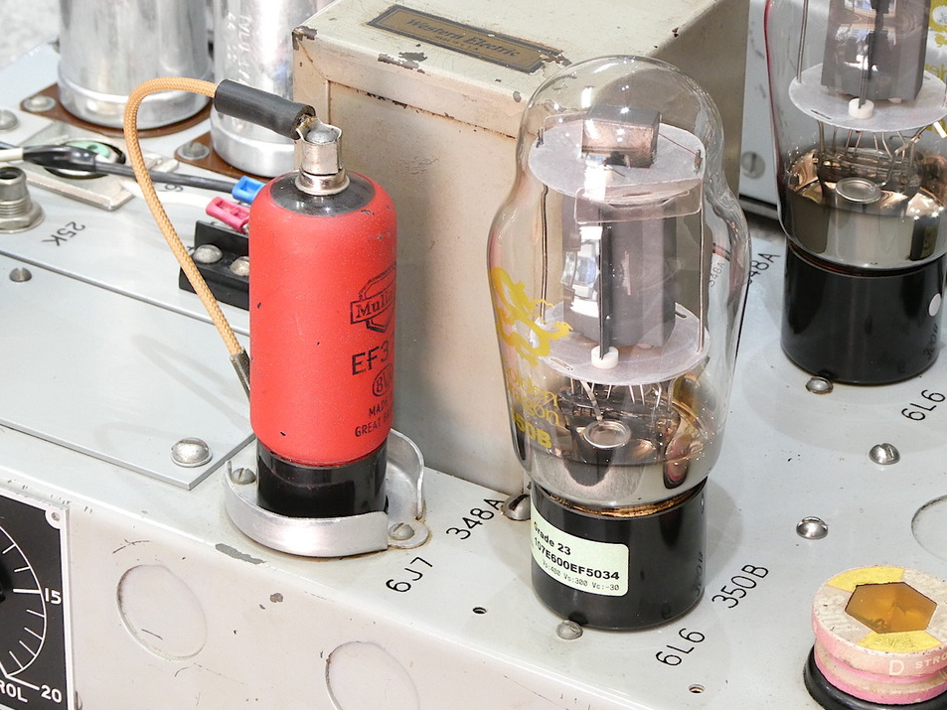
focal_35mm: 136
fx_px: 3721
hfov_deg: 14.5
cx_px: 471
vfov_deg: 10.9
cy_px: 355
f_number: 6.3
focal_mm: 24.2
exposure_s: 1/15
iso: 400
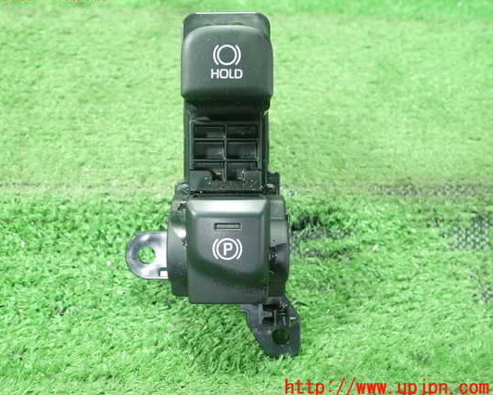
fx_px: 482
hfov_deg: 54.1
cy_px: 191
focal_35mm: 33
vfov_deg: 44.6
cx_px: 216
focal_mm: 5.5
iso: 800
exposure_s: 1/100
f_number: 2.3
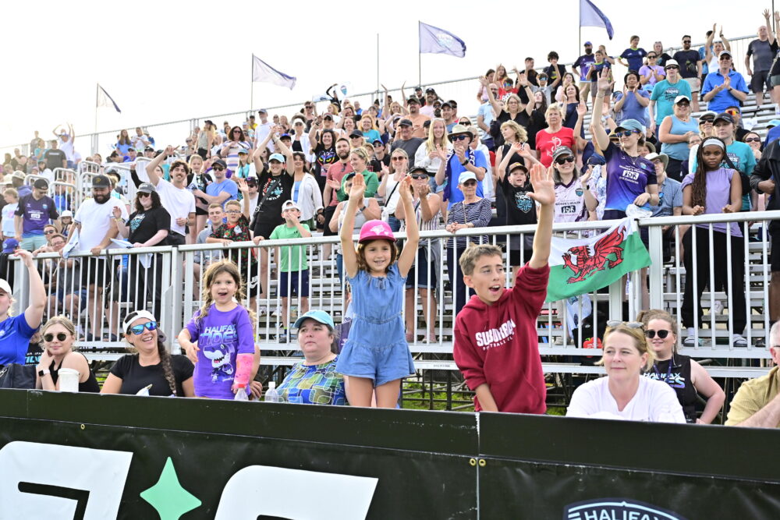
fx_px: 823
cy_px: 260
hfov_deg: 50.7
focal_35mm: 38
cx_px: 390
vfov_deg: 35.1
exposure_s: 1/1600
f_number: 4
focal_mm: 38
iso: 1000
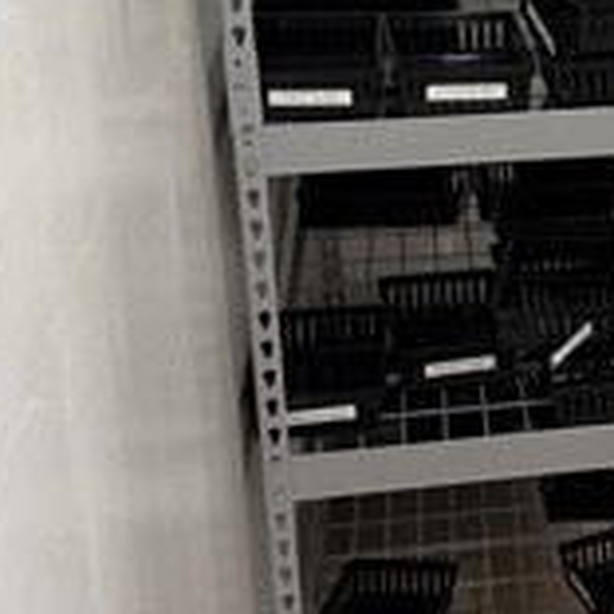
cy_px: 114
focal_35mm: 87
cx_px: 732
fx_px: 1746
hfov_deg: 18.9
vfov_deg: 19.7
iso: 200
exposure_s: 1/60
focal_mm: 6.76
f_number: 1.78
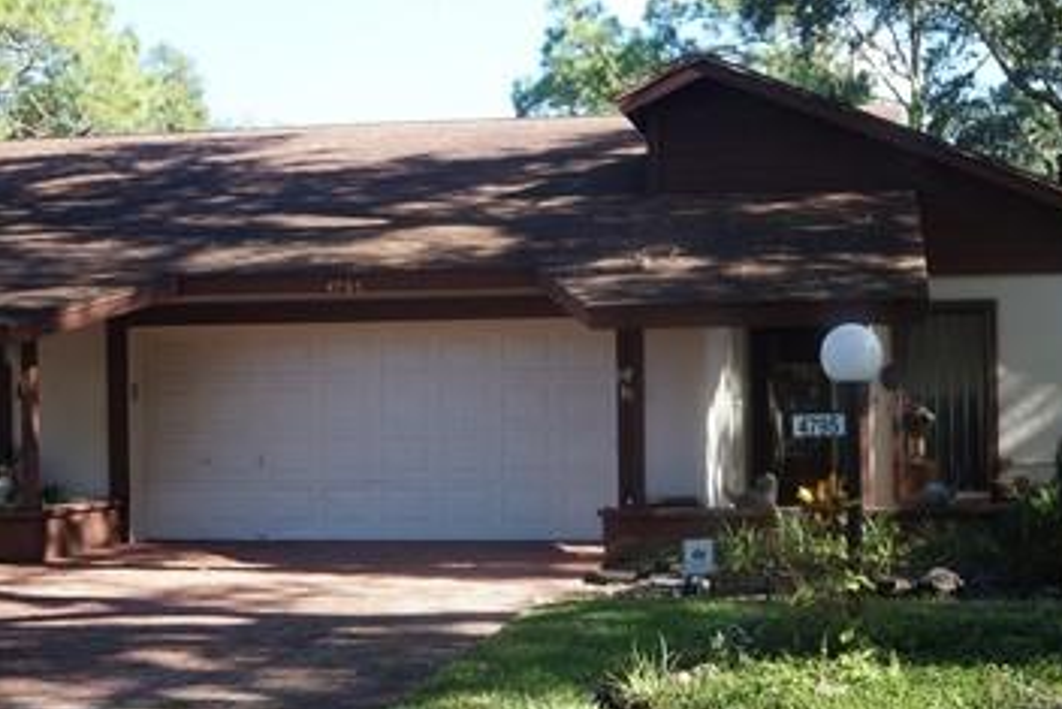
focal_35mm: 50
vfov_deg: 27.0
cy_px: 391
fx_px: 1476
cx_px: 733
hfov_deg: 39.0
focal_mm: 24
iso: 100
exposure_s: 1/160
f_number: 4
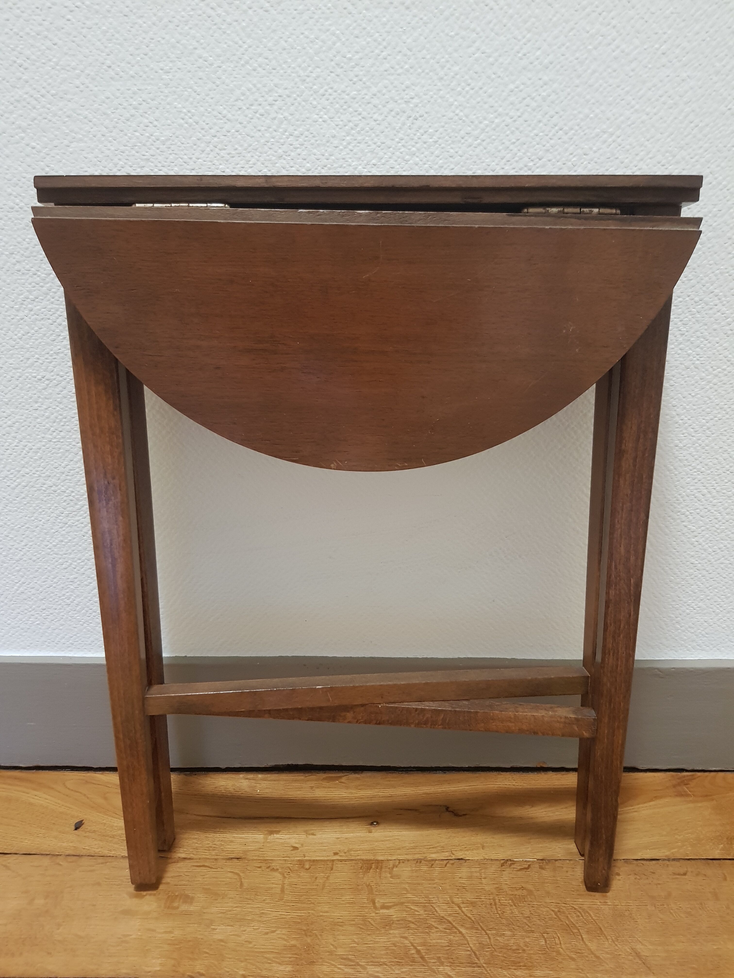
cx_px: 367
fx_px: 735
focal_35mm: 26
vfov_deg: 67.3
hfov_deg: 53.1
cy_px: 489
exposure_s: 1/17
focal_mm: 4.2
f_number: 1.7
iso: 250
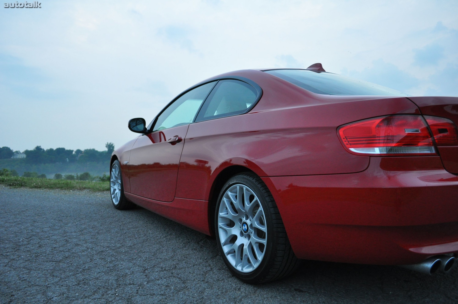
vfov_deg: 47.8
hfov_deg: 67.4
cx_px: 229
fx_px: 343
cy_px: 152
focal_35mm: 27
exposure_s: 1/60
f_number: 4
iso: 800
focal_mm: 18
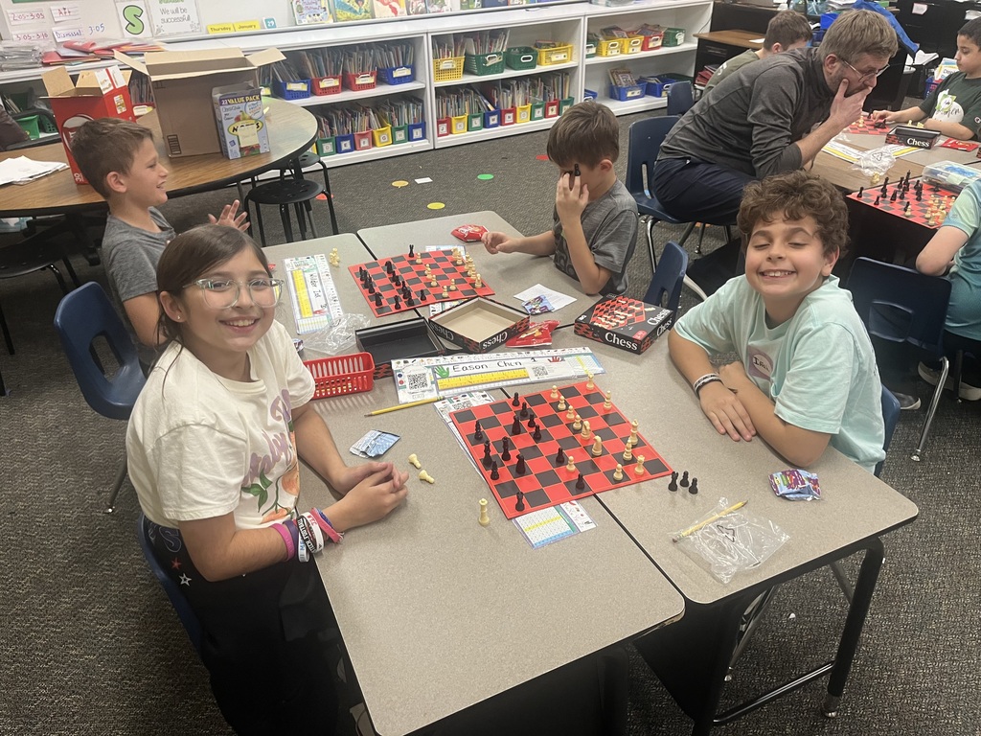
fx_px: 737
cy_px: 368
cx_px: 490
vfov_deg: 53.1
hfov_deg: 67.3
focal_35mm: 26
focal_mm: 5.1
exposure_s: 1/60
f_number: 1.6
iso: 160
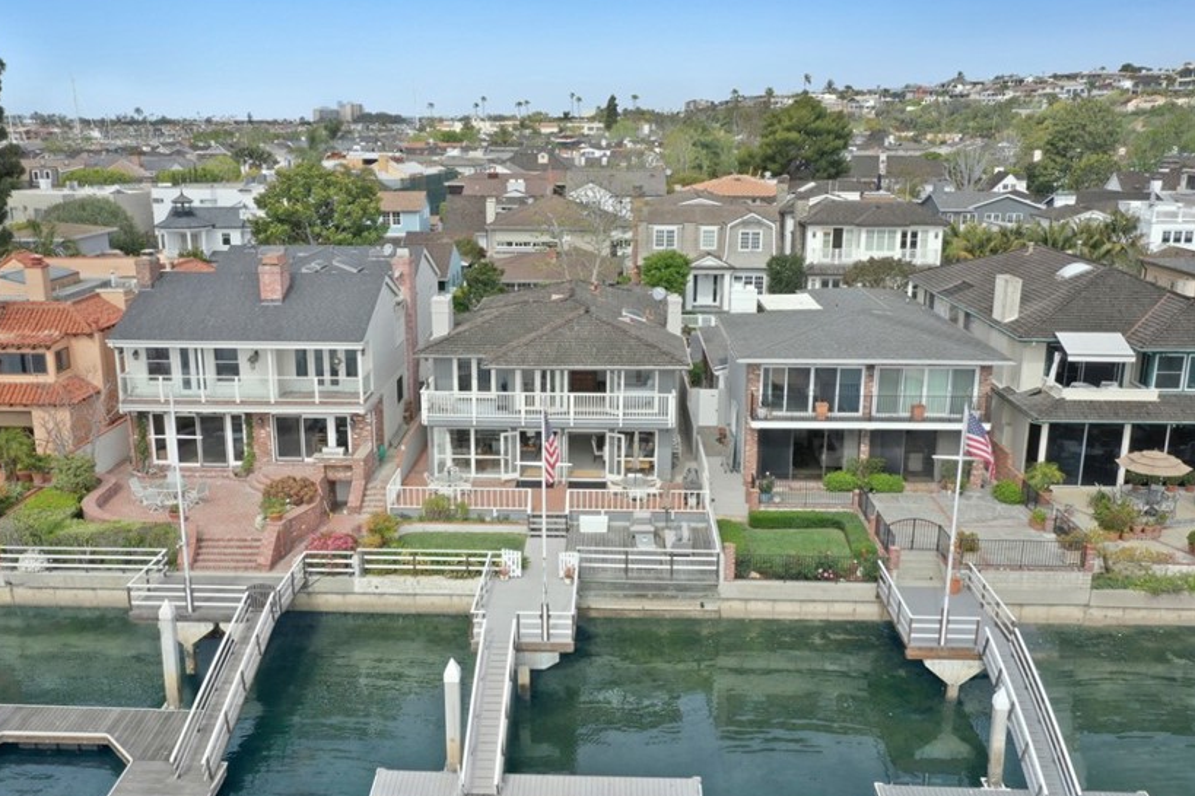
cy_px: 453
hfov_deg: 54.4
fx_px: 1162
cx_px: 566
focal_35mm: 35
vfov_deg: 37.8
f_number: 8
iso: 100
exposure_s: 1/240
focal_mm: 10.26
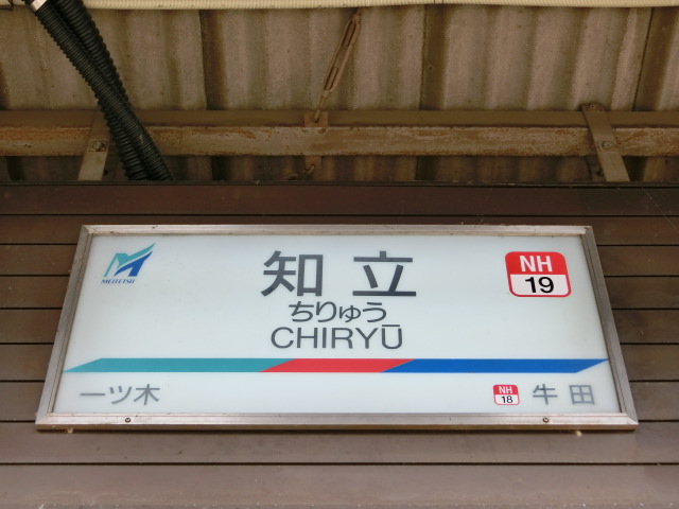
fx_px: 1020
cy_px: 254
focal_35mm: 52
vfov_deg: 28.0
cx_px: 340
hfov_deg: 36.8
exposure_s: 1/160
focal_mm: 9.3
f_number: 4.7
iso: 80
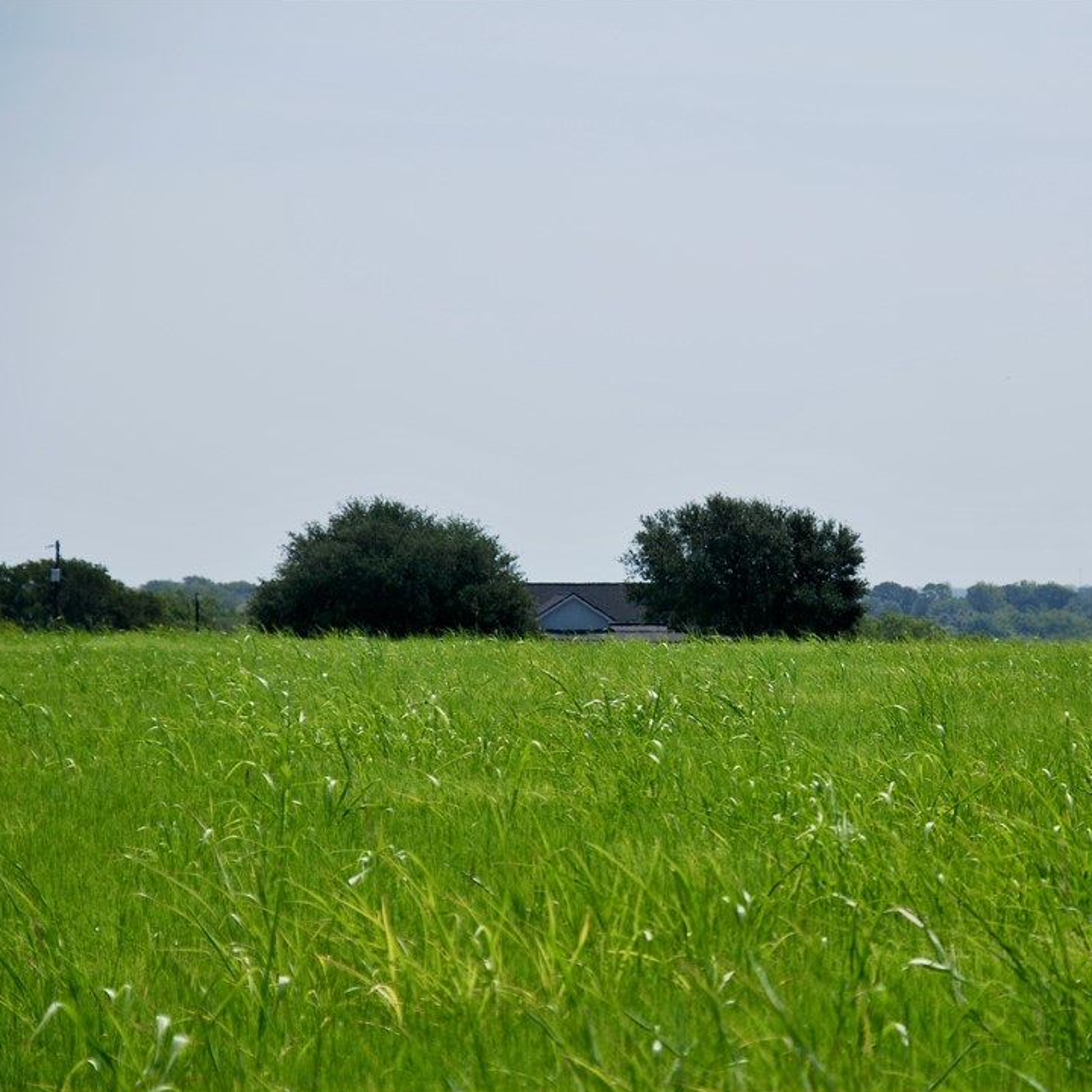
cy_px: 544
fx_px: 6710
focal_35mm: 188
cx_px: 764
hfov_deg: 9.3
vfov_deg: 9.3
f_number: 5.6
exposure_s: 1/500
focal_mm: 98
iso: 100
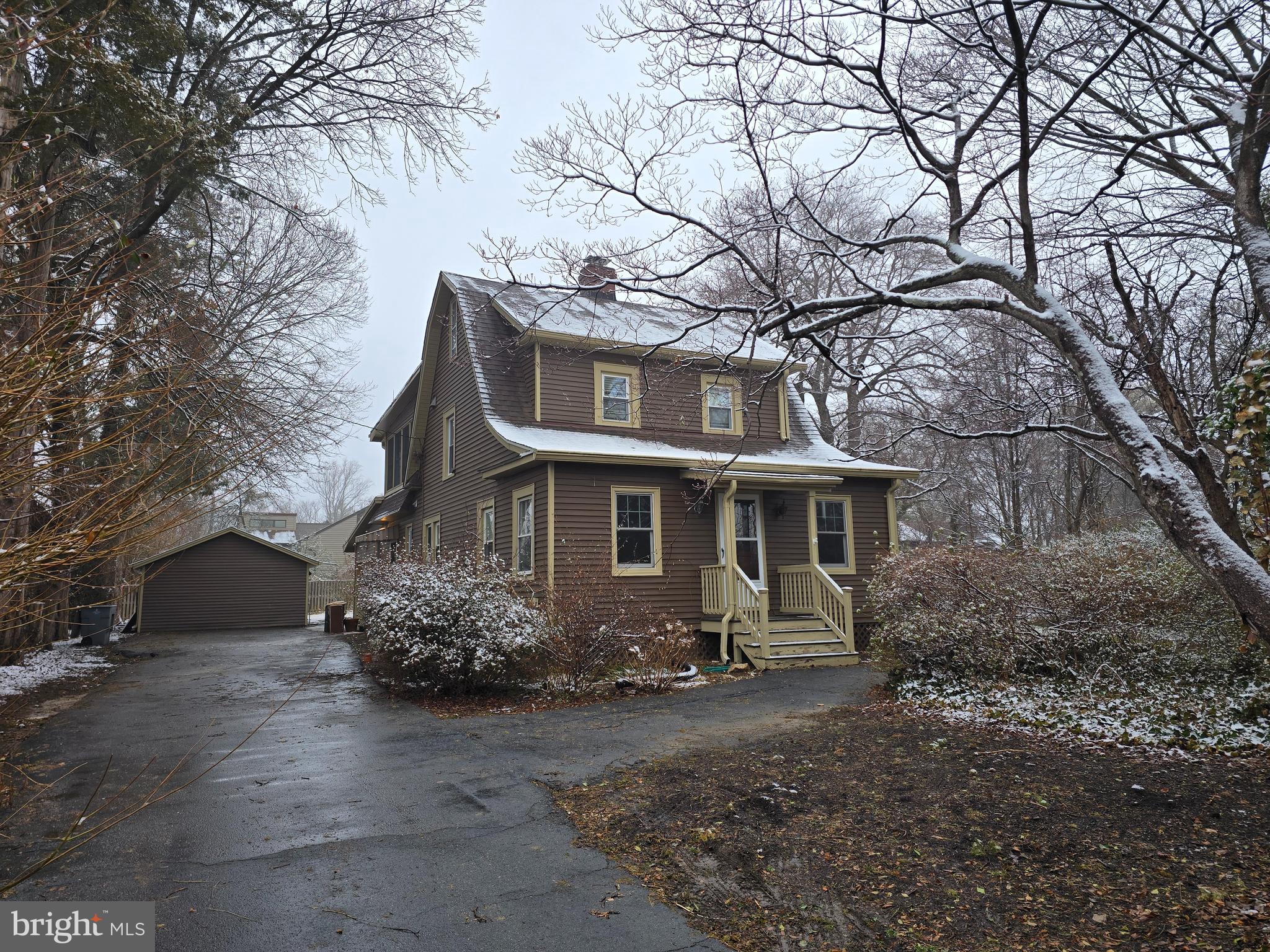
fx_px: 844
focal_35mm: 23
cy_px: 476
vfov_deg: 58.9
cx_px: 635
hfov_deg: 73.9
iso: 32
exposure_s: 1/180
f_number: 1.7
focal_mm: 6.3
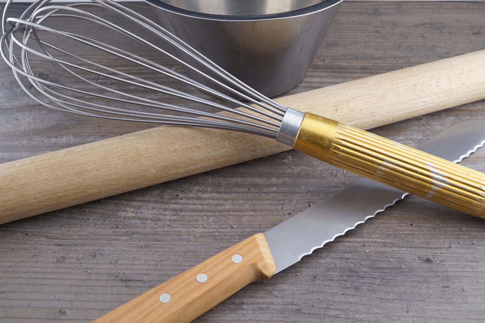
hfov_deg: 43.6
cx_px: 242
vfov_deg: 29.8
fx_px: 606
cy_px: 162
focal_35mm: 45
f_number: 8
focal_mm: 30
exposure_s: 1/15
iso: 100
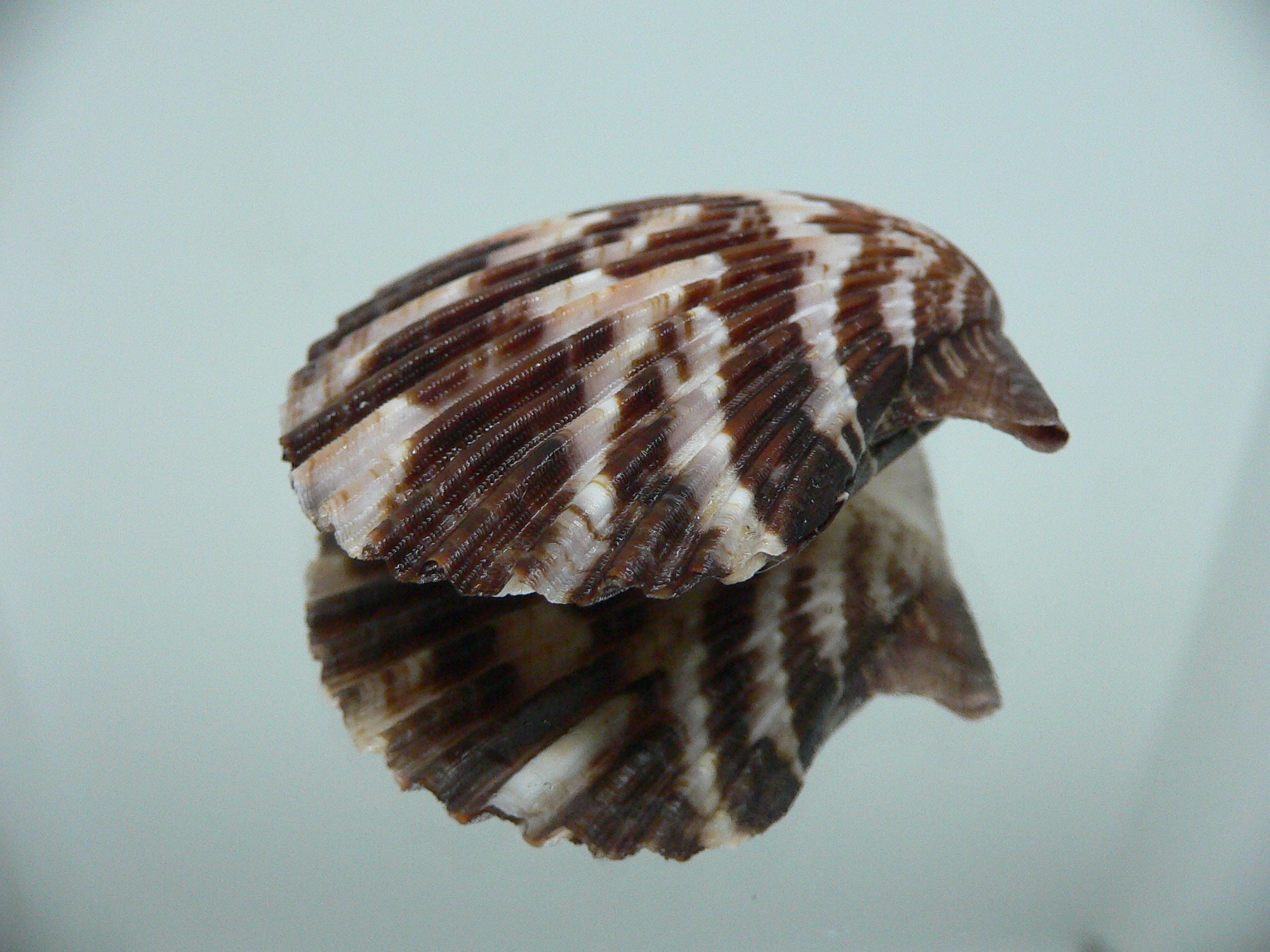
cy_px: 476
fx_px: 1284
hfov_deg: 52.6
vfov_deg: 40.7
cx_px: 635
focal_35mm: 35
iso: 200
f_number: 2.8
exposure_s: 1/40
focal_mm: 4.6
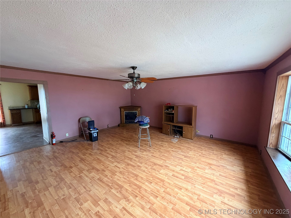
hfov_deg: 102.1
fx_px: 118
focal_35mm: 14
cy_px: 109
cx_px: 146
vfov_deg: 85.7
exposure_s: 1/66
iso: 320
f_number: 2.2
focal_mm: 2.22
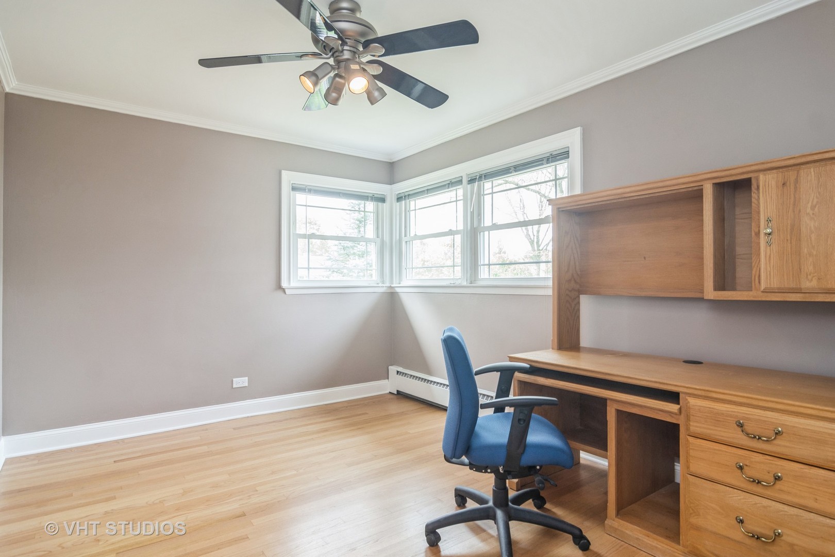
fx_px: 417
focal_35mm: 18
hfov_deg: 90.0
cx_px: 418
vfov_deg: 67.4
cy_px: 278
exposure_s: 1/15
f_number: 8
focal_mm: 12
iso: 200
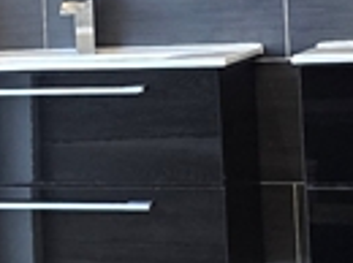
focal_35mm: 142
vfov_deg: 10.3
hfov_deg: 13.7
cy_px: 0
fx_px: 1445
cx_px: -8
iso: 200
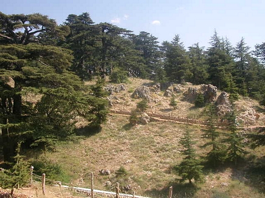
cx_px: 132
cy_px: 99
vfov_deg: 38.6
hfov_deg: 50.2
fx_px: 283
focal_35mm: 37
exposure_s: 1/355
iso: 100
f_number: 4.5
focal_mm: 5.6
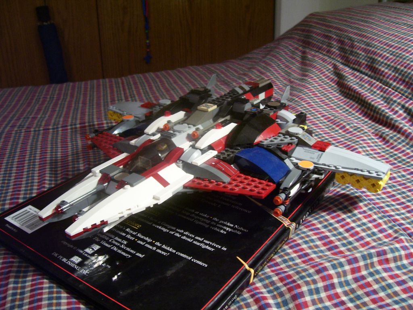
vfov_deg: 41.8
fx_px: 406
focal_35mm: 34
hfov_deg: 54.0
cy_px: 155
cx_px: 206
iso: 160
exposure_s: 1/8
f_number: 2.7
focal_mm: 5.6
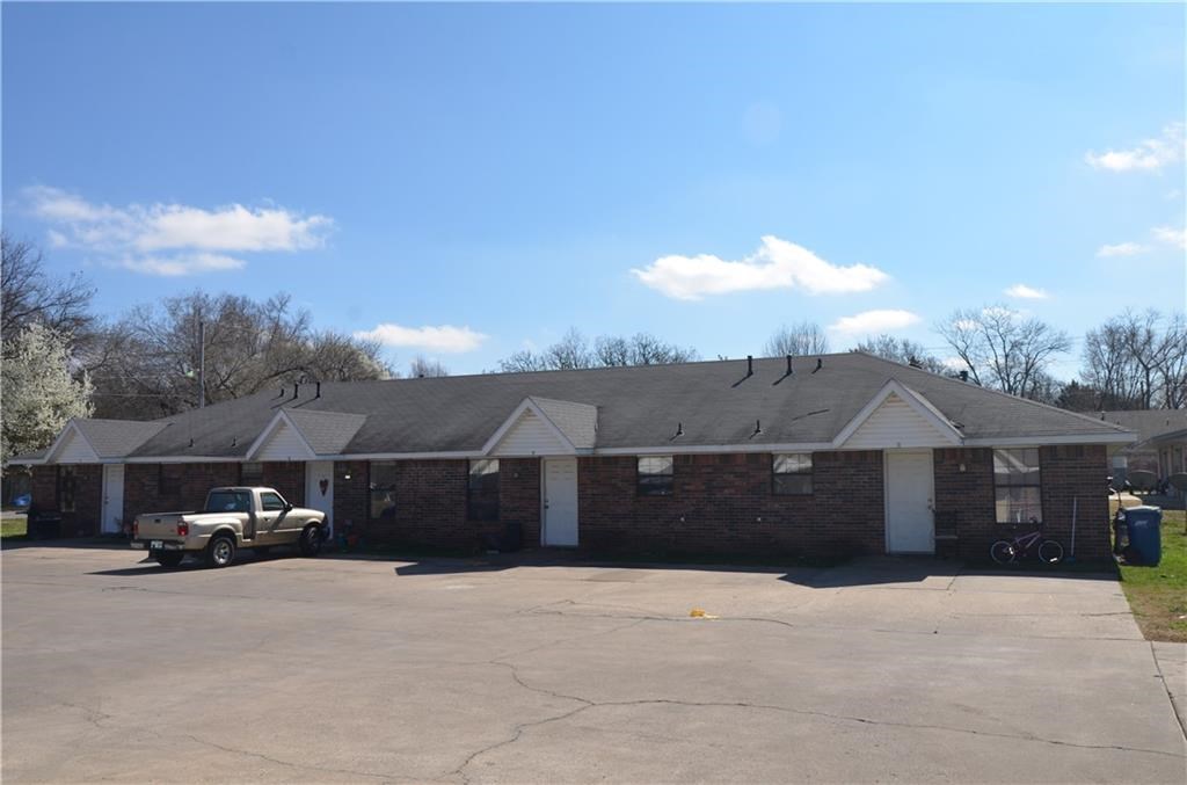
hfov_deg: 59.6
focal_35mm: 32
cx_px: 594
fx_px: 1036
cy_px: 392
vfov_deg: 41.5
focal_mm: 21
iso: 100
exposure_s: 1/250
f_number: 9
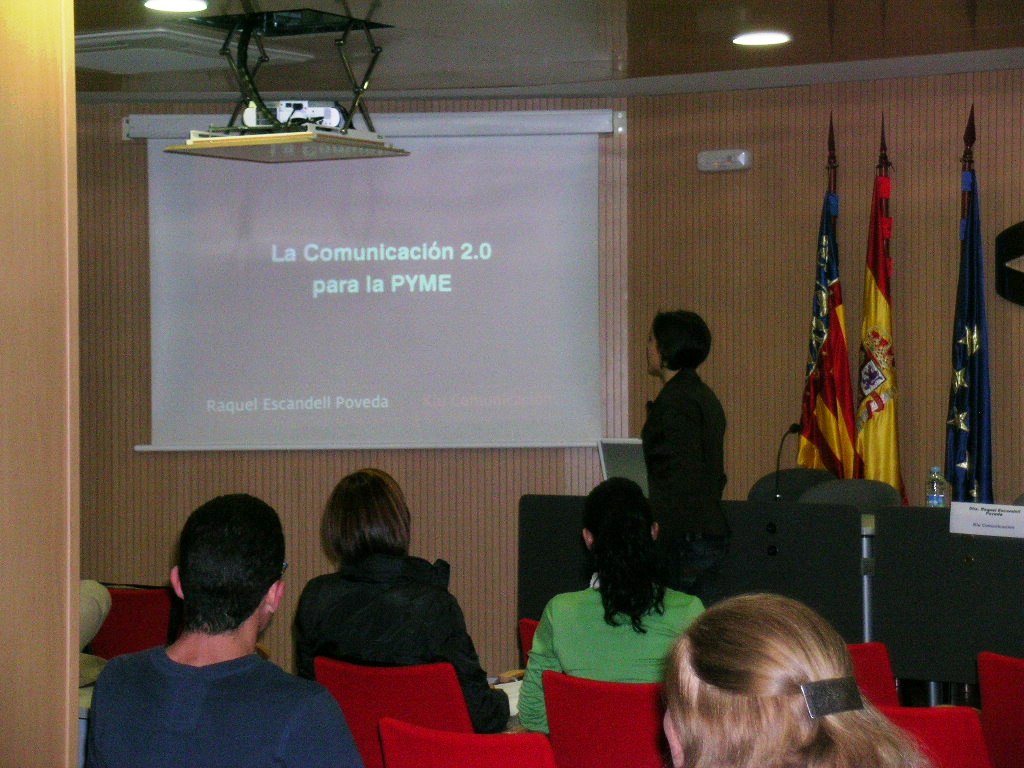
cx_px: 512
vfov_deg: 17.2
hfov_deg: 22.8
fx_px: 2544
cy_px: 384
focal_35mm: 86
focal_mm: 17.8
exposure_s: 1/121
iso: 200
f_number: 4.2
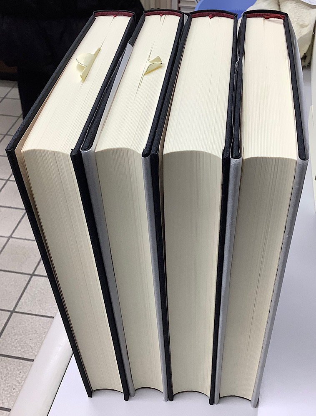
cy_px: 208
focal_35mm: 31
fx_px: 375
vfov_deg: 58.2
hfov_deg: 45.7
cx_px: 158
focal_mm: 3.3
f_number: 2.4
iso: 64
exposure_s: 1/100
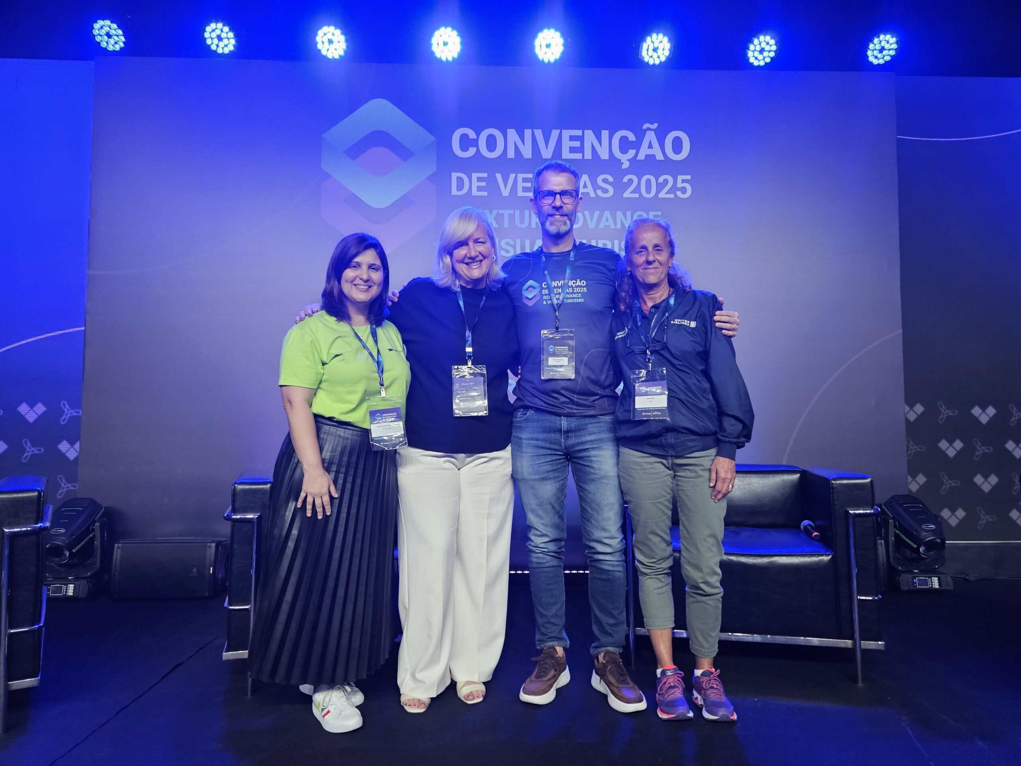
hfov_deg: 73.9
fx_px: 678
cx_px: 510
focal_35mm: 23
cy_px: 383
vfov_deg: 58.9
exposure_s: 1/60
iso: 200
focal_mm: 5.4
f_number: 1.8
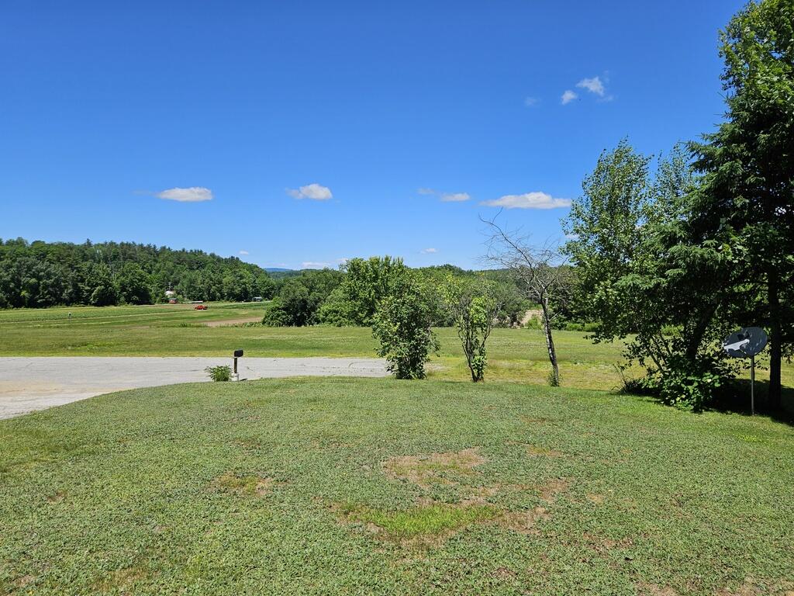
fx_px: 528
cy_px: 298
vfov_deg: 58.9
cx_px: 397
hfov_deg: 73.9
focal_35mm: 23
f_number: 1.8
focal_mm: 5.4
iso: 25
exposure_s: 1/2664
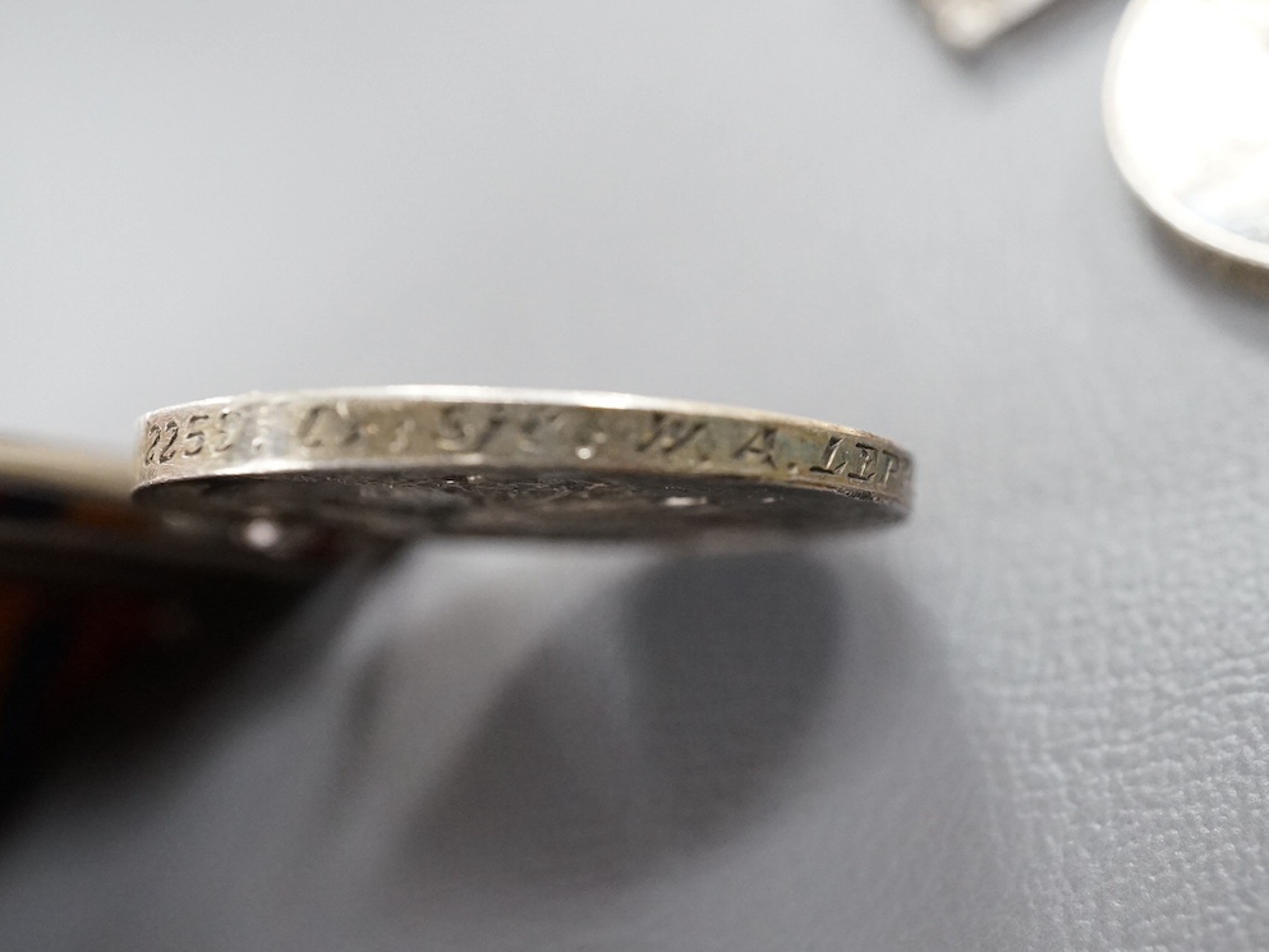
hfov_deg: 38.9
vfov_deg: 29.7
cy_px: 478
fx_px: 1797
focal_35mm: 49
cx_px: 686
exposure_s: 1/80
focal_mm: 30
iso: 3200
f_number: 10
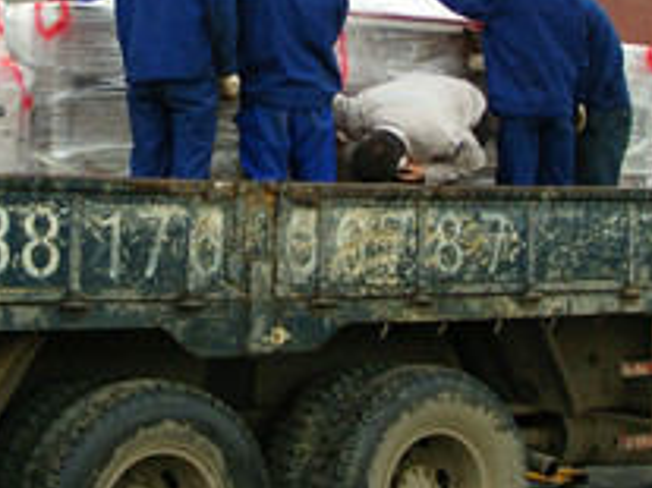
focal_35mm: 110
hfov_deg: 17.9
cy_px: 94
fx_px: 2071
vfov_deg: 13.4
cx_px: 224
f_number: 2.8
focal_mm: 7.8
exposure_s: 1/250
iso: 80
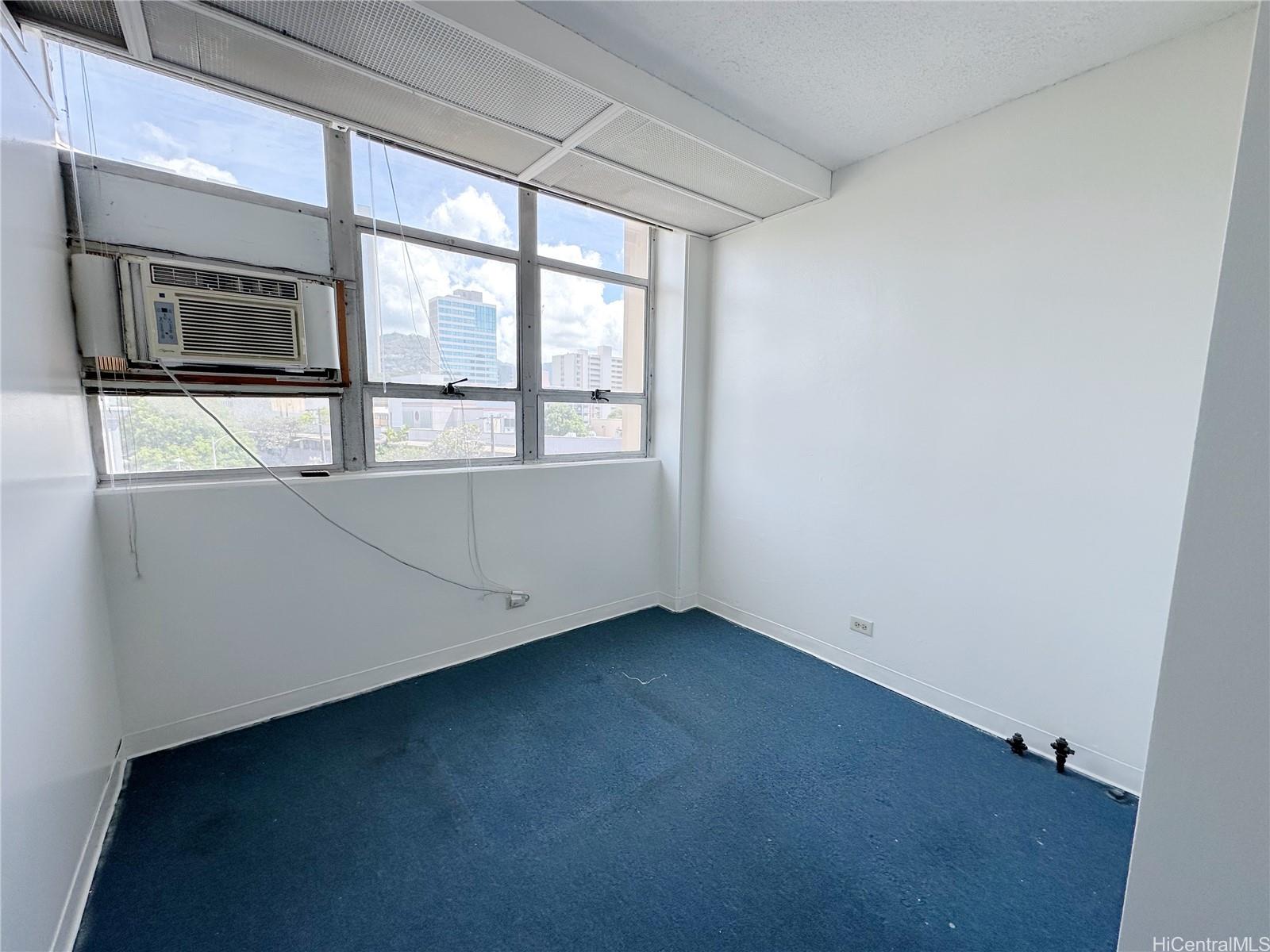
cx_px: 635
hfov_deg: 102.1
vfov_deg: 85.7
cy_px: 476
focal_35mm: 14
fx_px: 514
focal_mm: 2.22
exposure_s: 1/132
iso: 40
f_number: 2.2
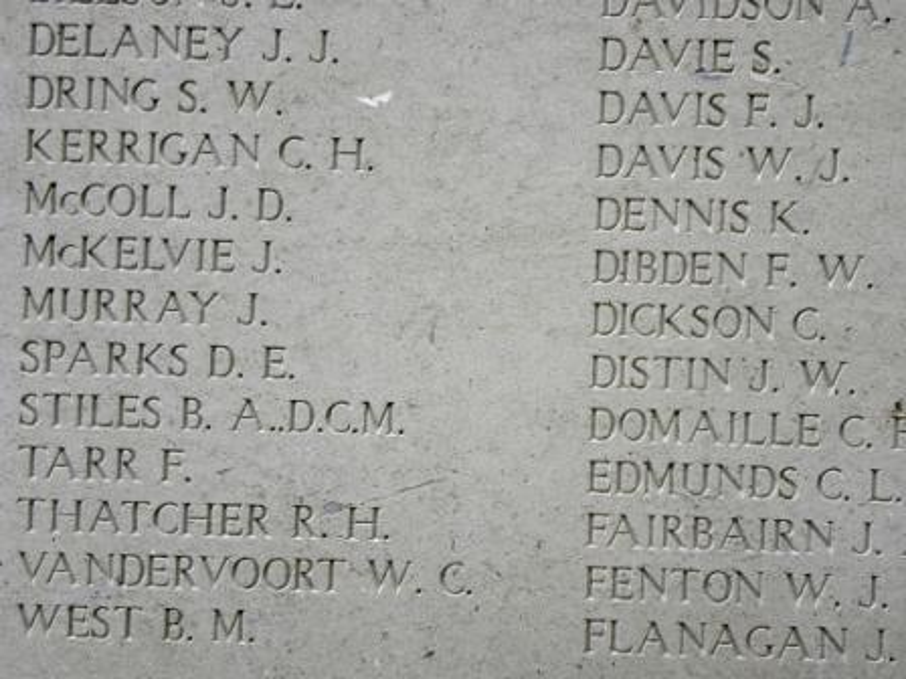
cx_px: 453
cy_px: 340
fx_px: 1204
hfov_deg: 41.2
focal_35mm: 46
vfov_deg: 31.5
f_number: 3.2
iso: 101
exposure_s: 1/70
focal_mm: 8.2
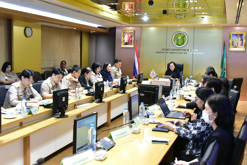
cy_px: 82
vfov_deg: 35.1
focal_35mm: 38
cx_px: 124
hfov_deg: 50.7
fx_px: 261
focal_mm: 38
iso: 10000
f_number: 5.6
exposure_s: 1/125
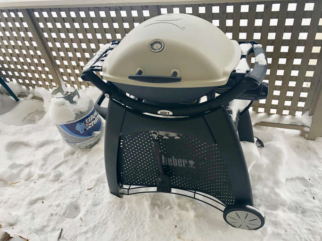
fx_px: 260
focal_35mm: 28
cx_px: 161
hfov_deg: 63.5
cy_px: 120
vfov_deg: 49.7
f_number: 1.8
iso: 20
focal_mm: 4
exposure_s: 1/151
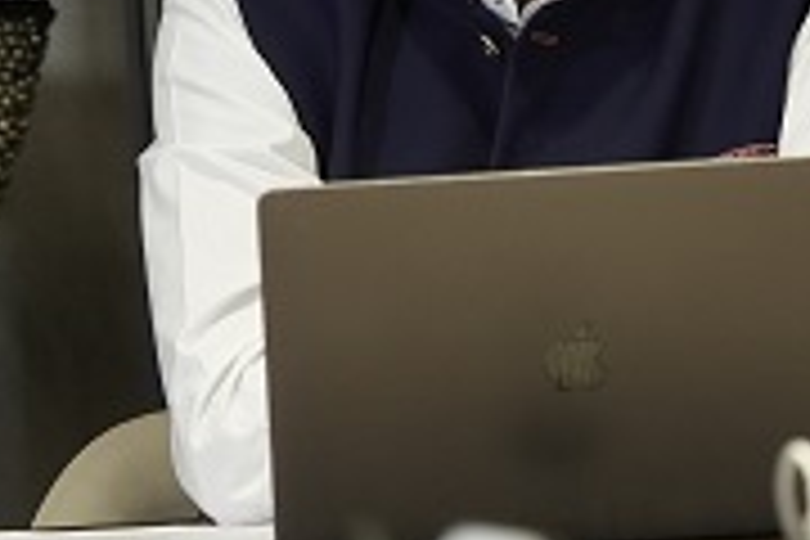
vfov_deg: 4.0
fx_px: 7717
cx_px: 738
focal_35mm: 343
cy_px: -256
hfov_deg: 6.0
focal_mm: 69
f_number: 2.8
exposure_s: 1/200
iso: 1250
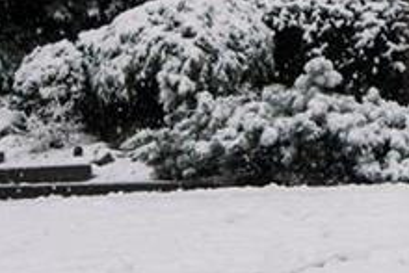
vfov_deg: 6.2
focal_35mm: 214
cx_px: 740
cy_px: -333
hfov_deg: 9.2
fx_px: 2433
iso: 800
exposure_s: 1/160
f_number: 6.3
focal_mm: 46
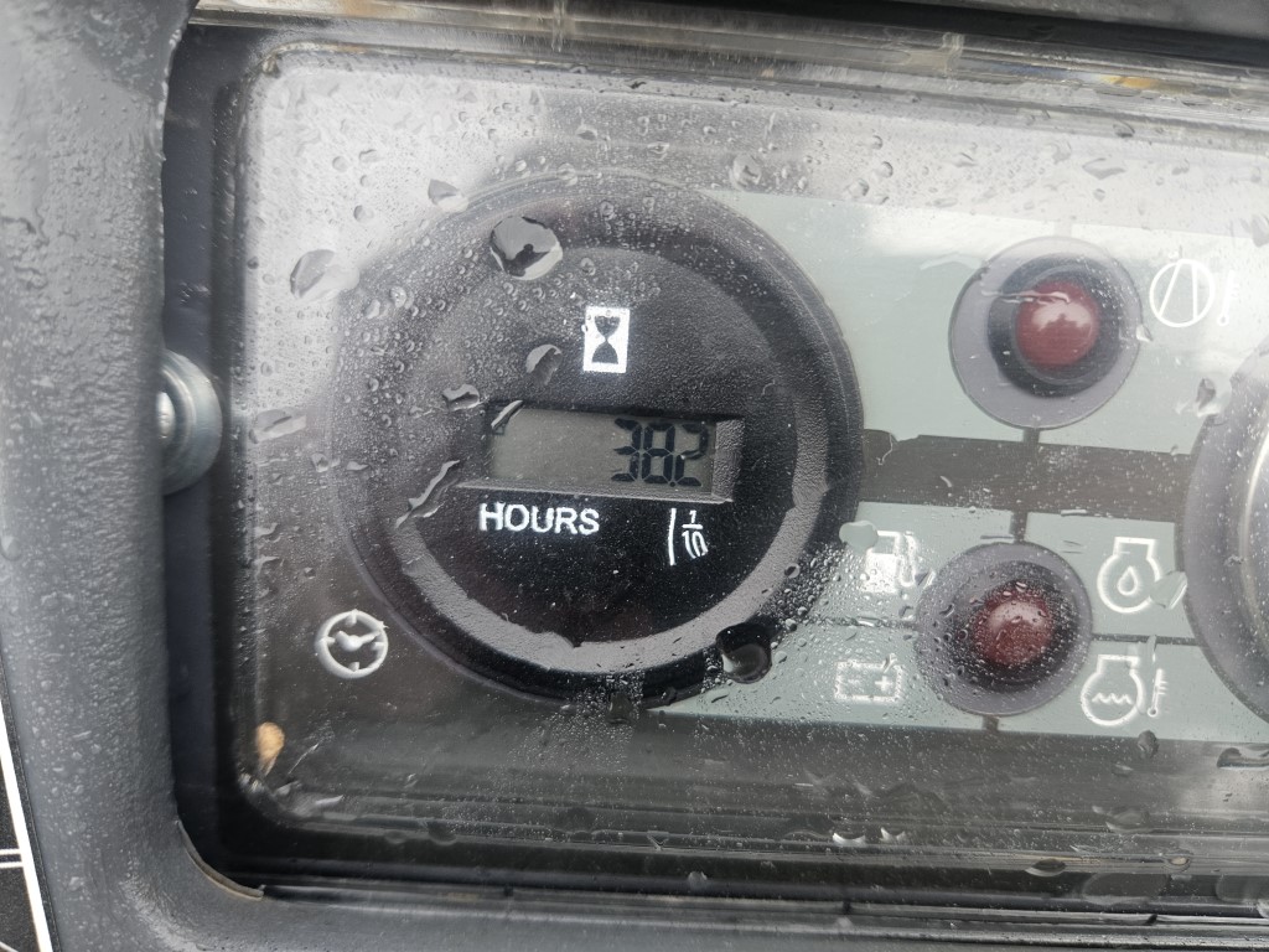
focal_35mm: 23
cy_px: 476
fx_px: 843
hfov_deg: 73.9
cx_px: 634
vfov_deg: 58.9
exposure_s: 1/129
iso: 125
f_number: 1.8
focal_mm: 5.4
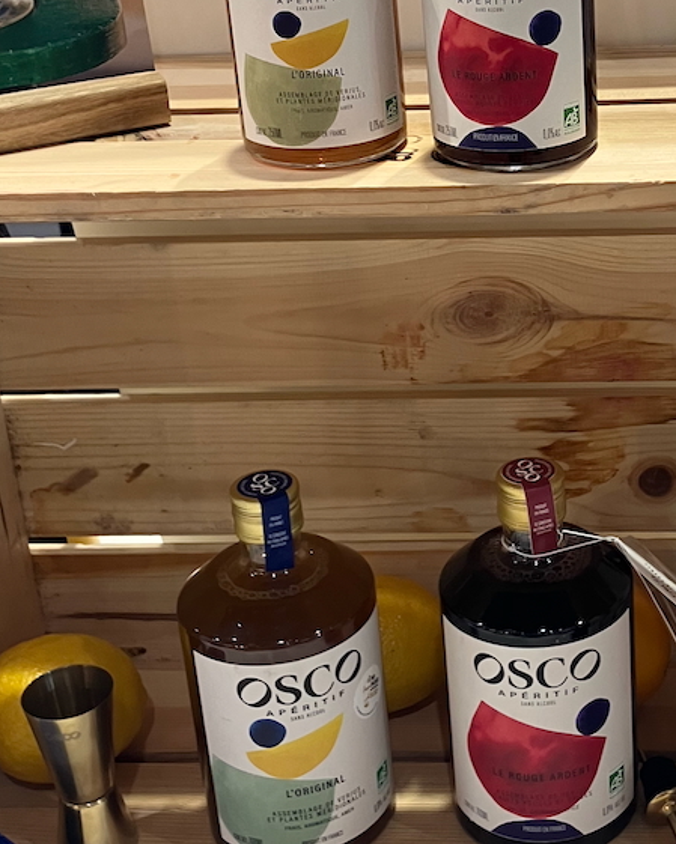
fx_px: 1625
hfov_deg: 23.1
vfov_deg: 29.0
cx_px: 557
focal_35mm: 65
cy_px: 304
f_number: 1.8
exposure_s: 1/50
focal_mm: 3.99
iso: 50
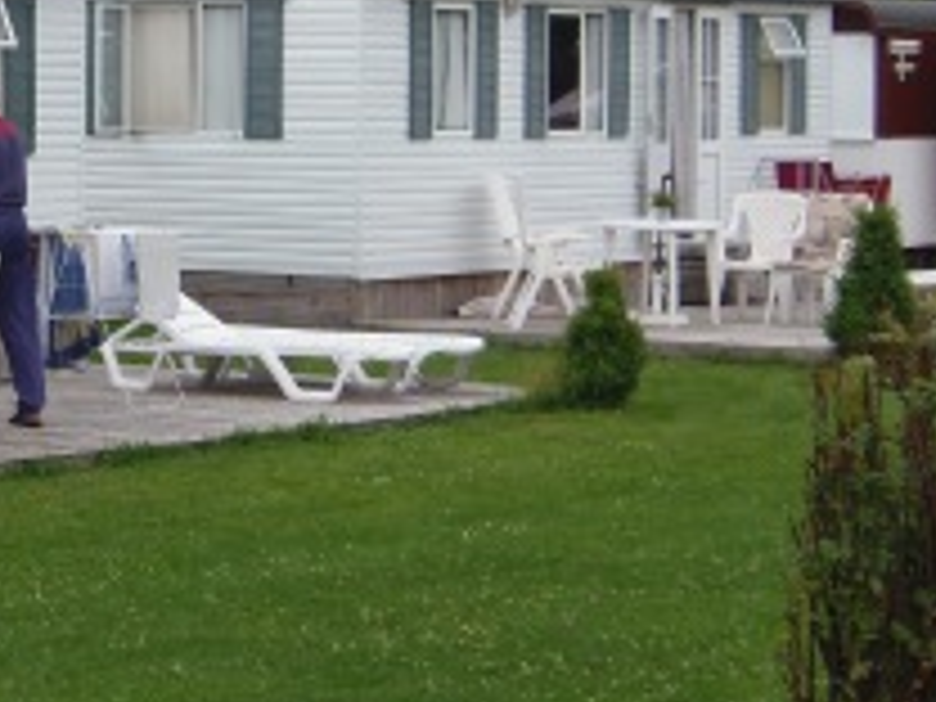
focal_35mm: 129
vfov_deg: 11.5
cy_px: 158
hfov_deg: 15.0
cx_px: -45
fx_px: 3488
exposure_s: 1/200
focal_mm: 7.8
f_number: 3.6
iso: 64
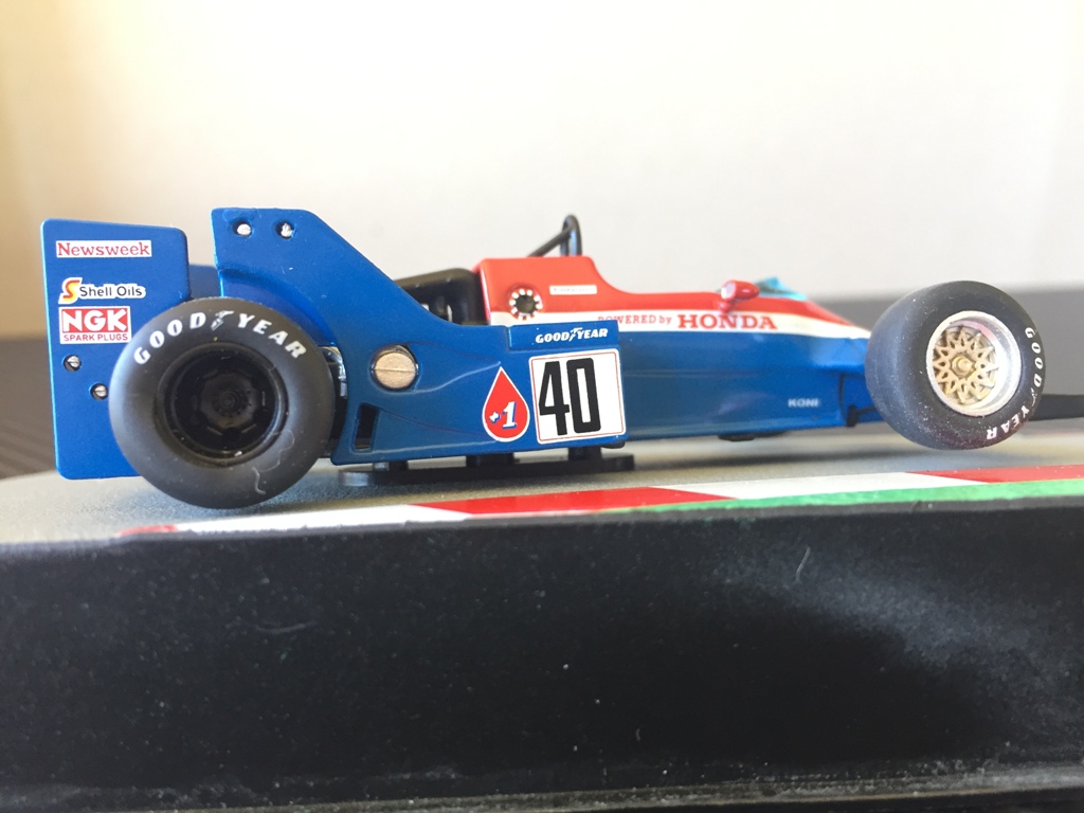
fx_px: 908
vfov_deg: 48.2
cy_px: 406
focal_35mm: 29
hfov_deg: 61.7
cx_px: 542
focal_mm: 4.15
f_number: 2.2
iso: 64
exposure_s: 1/33
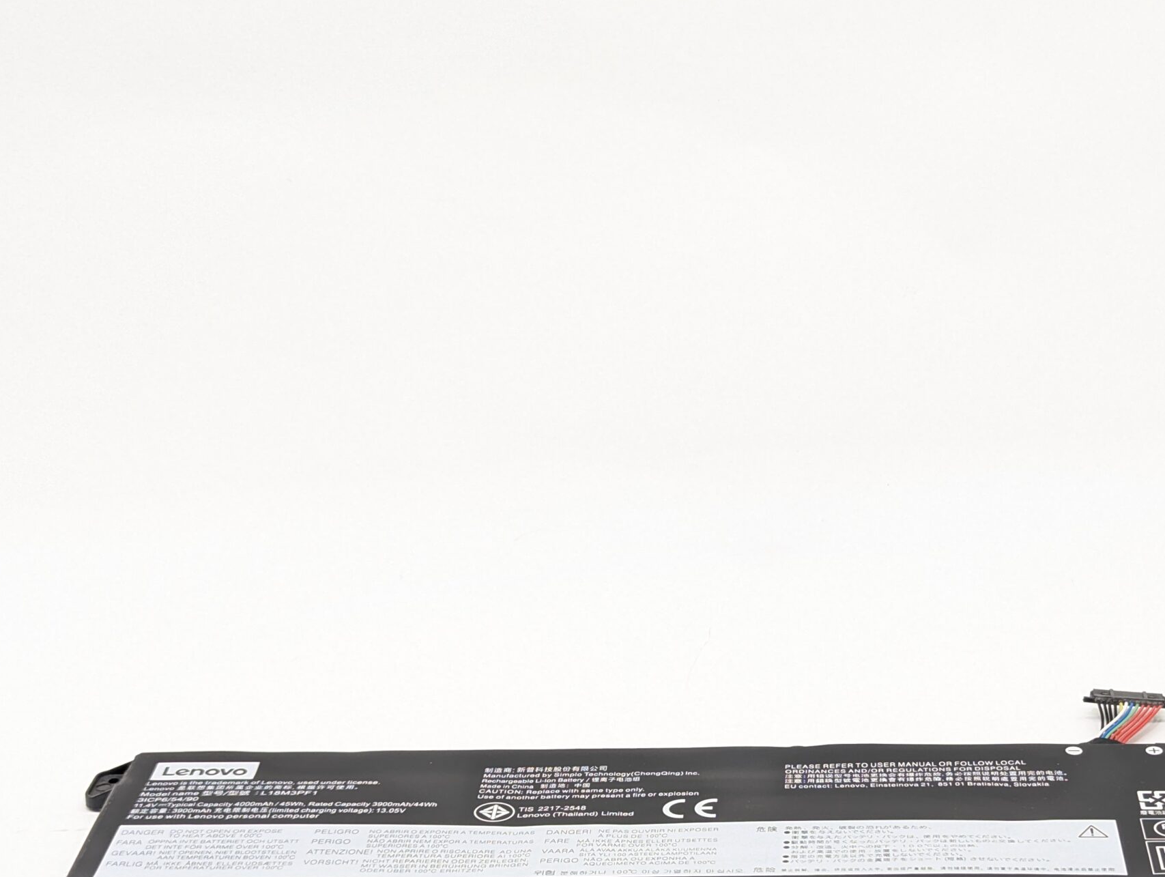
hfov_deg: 26.7
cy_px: 566
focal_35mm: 72
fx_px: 2426
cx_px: 852
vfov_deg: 20.4
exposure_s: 1/92.9
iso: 87
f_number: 1.85
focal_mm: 6.81
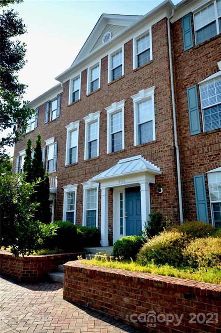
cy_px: 166
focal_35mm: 24
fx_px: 222
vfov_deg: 73.9
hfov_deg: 52.9
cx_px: 110
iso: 200
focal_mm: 16
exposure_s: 1/250
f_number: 8
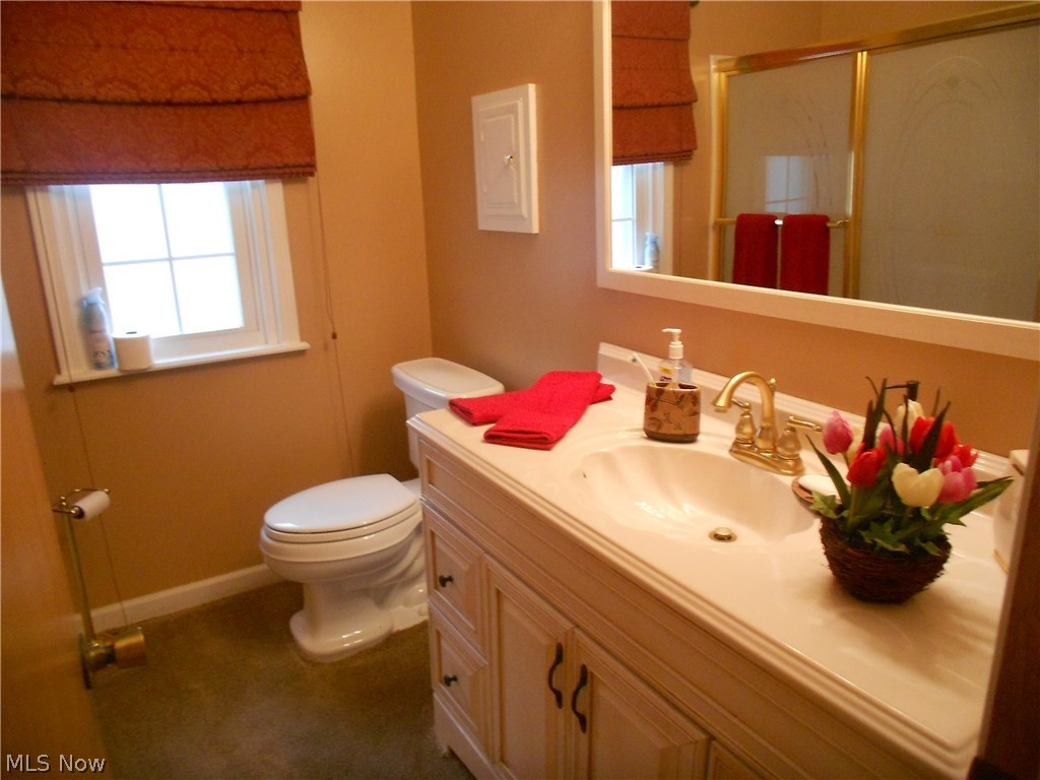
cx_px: 520
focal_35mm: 26
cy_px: 390
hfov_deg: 67.3
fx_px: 781
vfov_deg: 53.1
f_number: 3.2
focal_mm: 4.6
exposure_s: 1/30
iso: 400
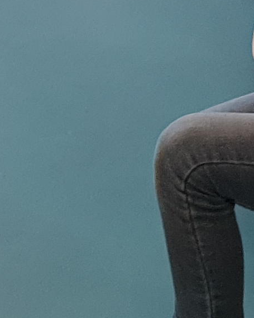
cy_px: -389
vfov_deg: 9.7
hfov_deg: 8.6
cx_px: 13
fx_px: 1690
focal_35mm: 180
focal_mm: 4.3
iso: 125
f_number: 2.4
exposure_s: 1/50
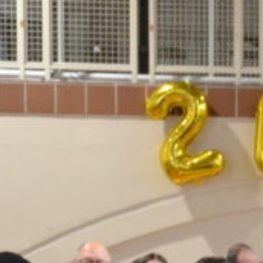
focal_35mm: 343
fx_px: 2948
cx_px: 419
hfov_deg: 5.1
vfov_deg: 5.1
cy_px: 338
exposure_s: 1/50
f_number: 5.3
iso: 3200
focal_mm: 66
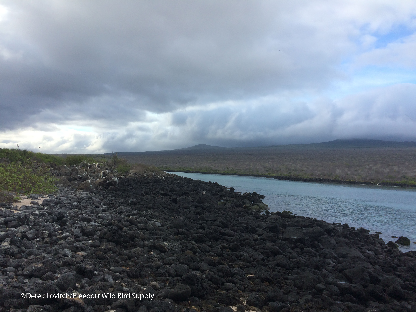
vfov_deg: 48.2
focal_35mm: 29
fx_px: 349
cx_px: 208
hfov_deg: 61.7
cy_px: 156
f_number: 2.2
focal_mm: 4.15
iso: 32
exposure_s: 1/1109
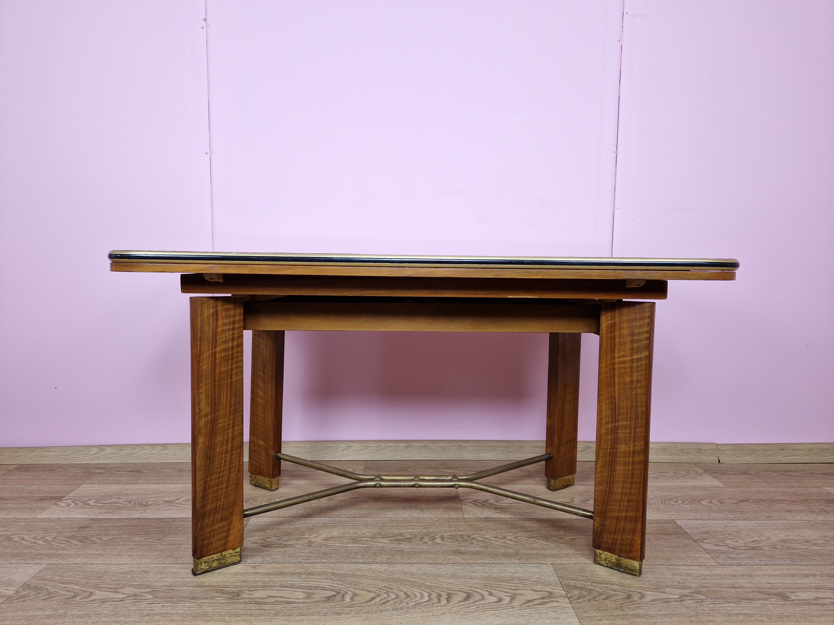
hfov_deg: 73.9
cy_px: 312
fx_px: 554
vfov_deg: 58.9
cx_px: 417
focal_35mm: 23
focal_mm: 5.4
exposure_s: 1/197
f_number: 1.8
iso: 50
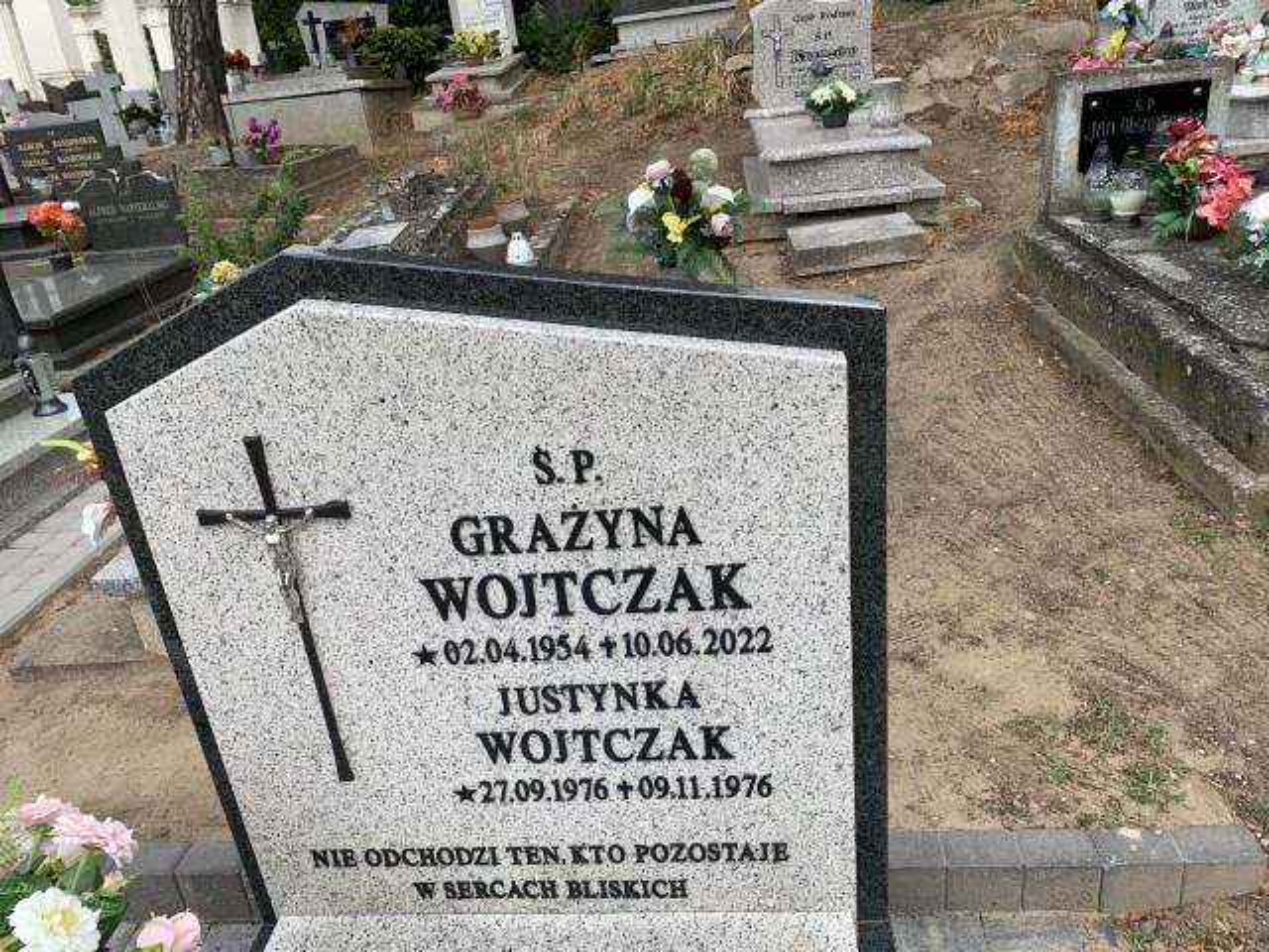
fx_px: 953
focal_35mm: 26
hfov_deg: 67.3
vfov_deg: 53.1
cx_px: 634
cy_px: 476
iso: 25
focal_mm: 4.25
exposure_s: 1/1468
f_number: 1.8
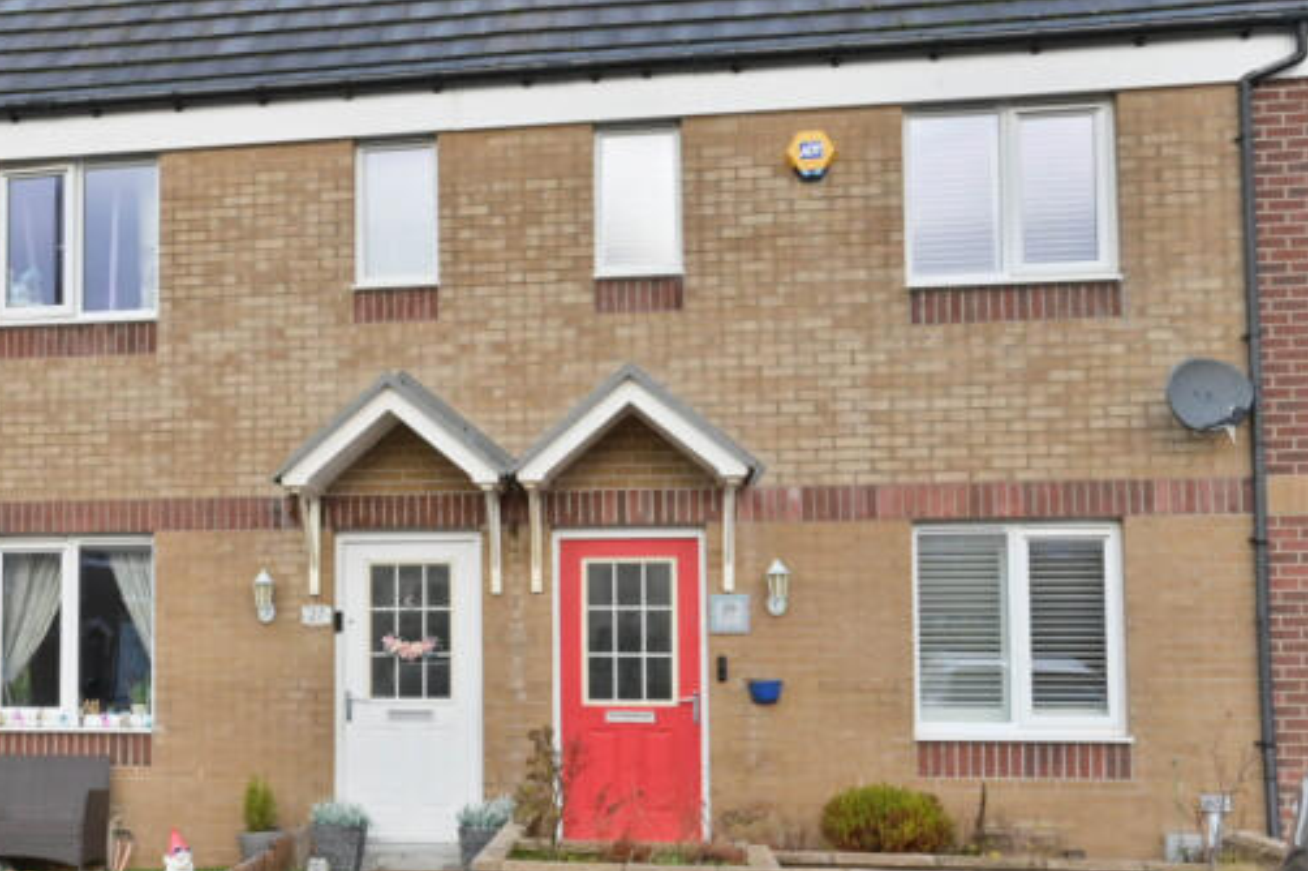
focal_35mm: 49
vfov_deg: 27.4
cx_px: 276
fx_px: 1779
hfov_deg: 38.9
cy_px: 565
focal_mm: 24
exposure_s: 1/200
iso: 2500
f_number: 22
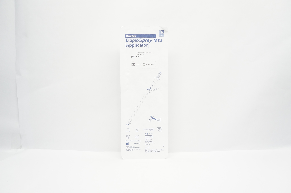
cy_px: 96
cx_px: 146
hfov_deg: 67.4
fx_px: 218
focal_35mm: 27
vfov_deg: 47.8
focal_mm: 18
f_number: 5.6
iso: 800
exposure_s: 1/60
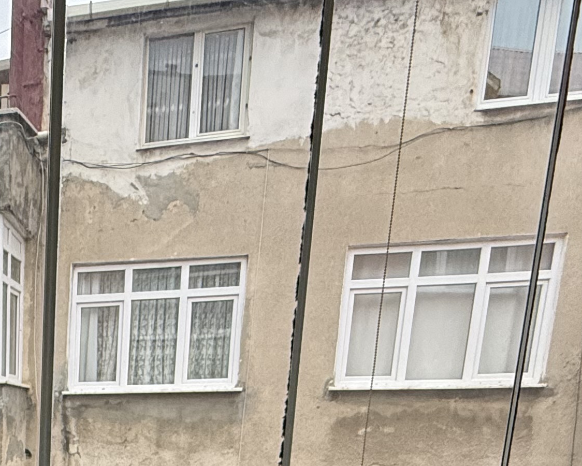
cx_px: -49
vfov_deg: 25.6
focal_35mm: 49
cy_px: 638
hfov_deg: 33.5
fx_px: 844
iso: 250
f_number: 2.2
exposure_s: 1/100
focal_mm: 2.22
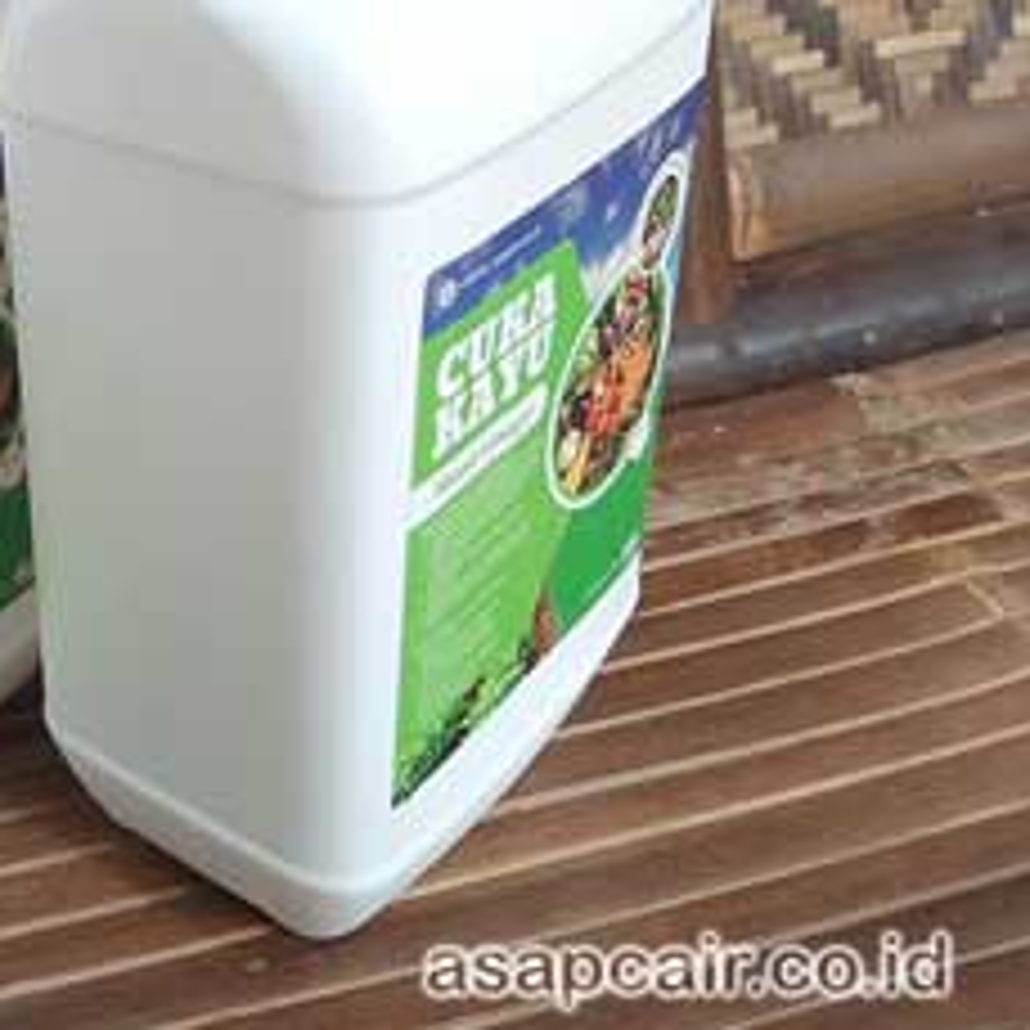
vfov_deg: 33.4
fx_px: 1683
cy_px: 270
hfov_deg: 31.1
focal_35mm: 50
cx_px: -40
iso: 500
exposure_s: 1/20
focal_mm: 3.93
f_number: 1.7
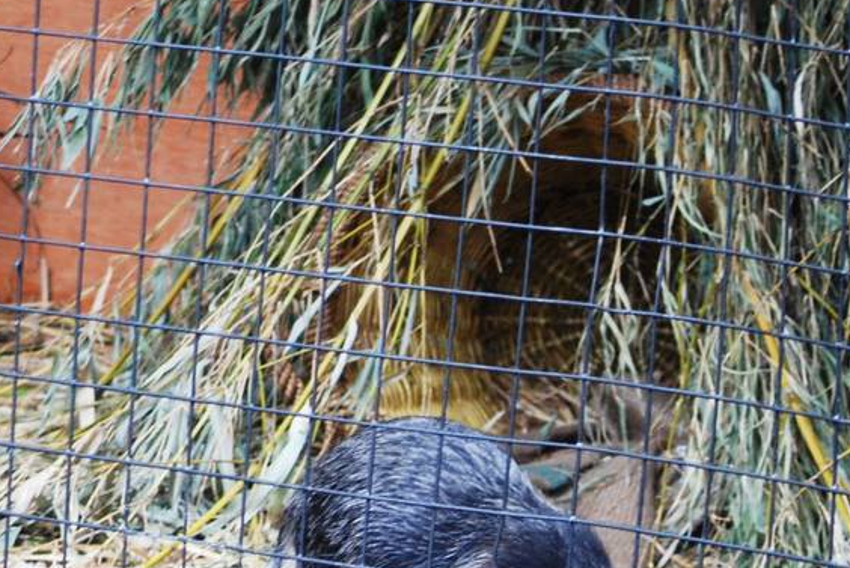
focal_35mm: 298
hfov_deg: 6.9
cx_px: -190
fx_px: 7041
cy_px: 157
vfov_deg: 4.6
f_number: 4
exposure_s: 1/125
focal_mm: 70
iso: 400
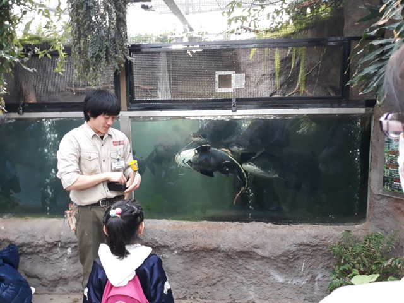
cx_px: 202
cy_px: 152
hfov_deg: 65.3
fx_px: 315
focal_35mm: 27
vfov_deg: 51.4
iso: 125
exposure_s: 1/40
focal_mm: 3.71
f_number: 1.7
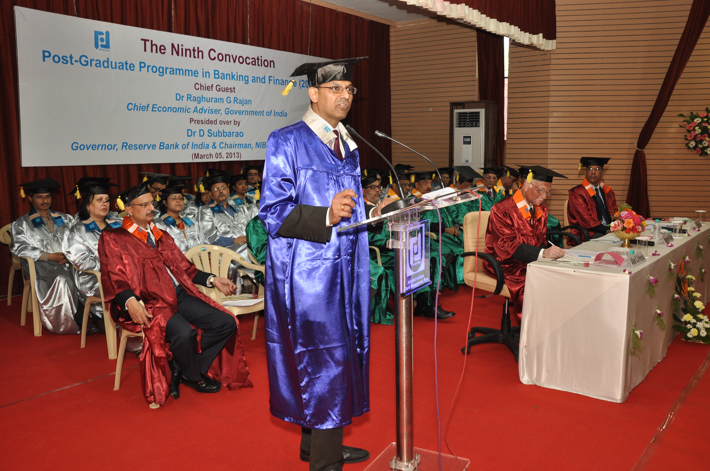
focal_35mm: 32
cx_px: 355
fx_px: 620
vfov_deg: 41.6
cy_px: 236
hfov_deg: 59.6
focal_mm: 21
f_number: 5.6
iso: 500
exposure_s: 1/125
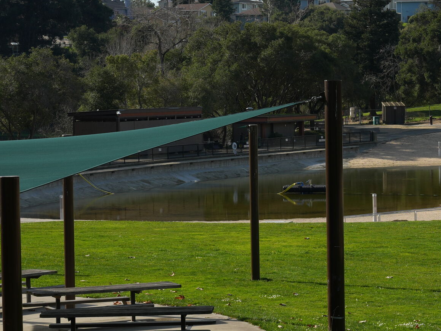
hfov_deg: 14.0
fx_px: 1784
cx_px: 402
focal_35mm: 140
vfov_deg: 10.6
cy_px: 148
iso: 100
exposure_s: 1/320
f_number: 6.3
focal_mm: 39
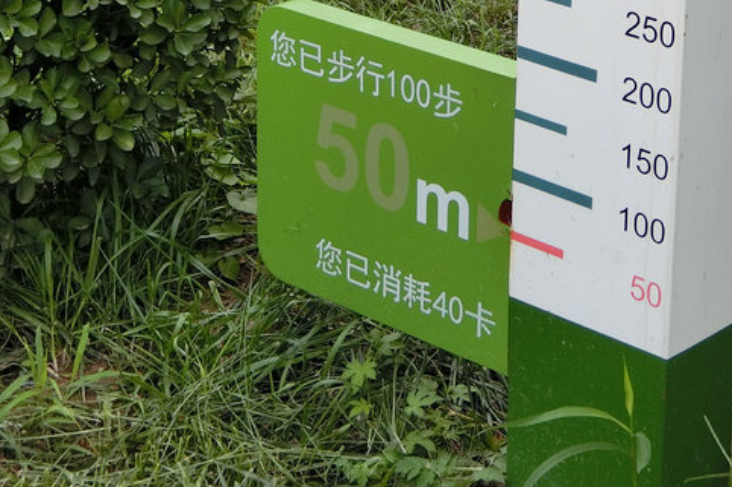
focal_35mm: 95
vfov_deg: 14.0
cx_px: 434
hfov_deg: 21.4
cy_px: -70
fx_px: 1931
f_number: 4.2
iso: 80
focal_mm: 7.6
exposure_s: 1/320
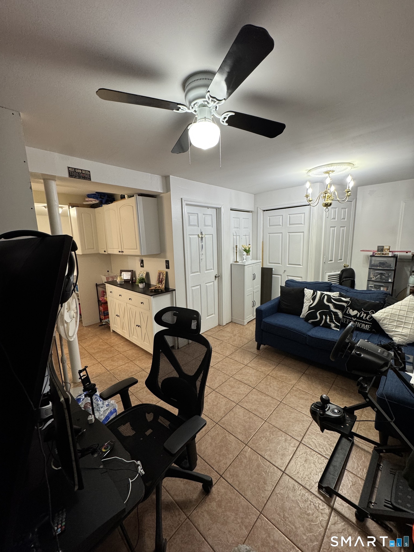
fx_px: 223
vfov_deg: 102.1
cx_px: 207
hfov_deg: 85.7
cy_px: 276
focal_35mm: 14
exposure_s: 1/60
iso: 200
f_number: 2.2
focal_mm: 2.22
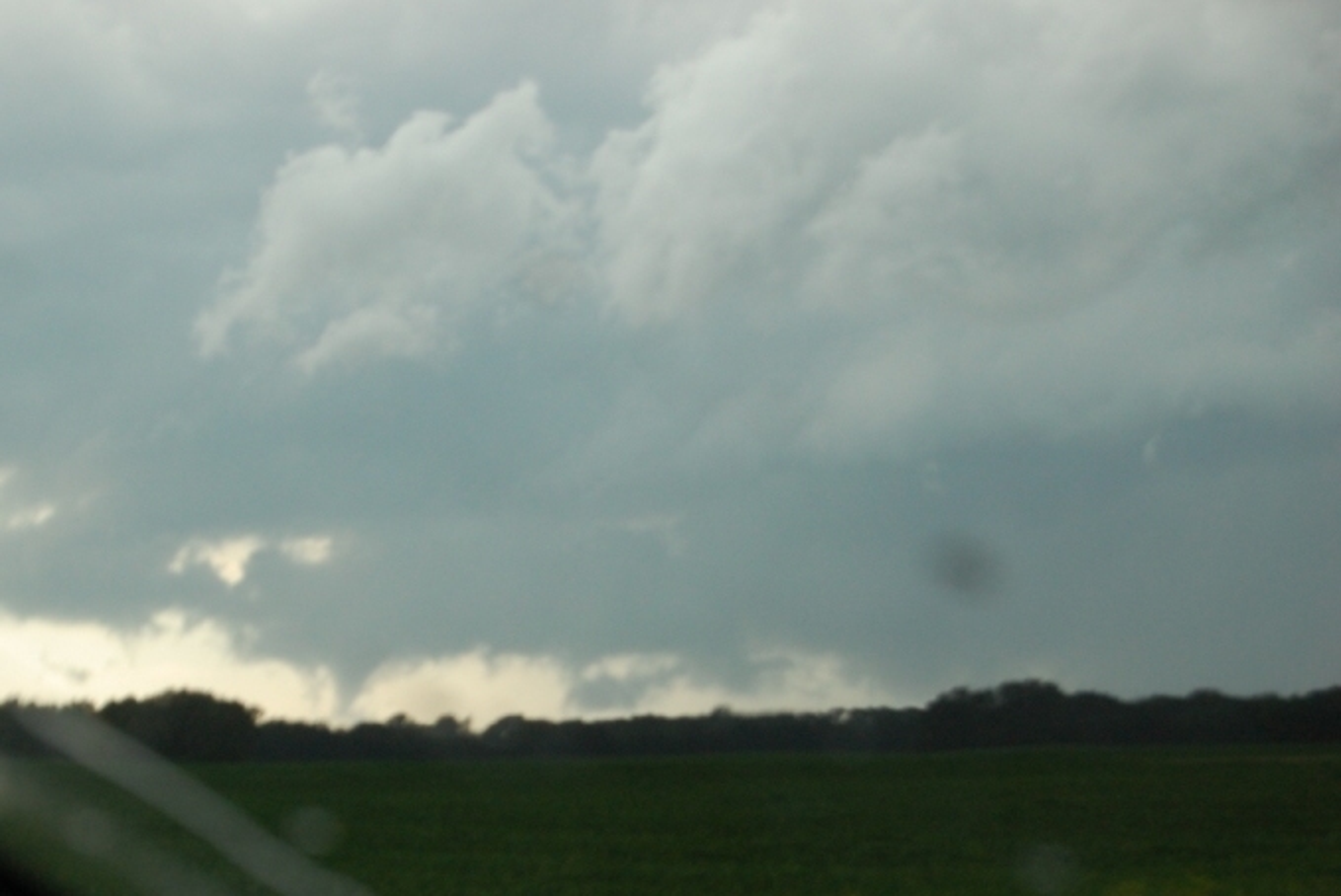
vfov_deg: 16.6
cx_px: 670
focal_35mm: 82
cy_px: 448
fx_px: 3076
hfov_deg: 24.6
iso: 400
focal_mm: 55
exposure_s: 1/80
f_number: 5.6
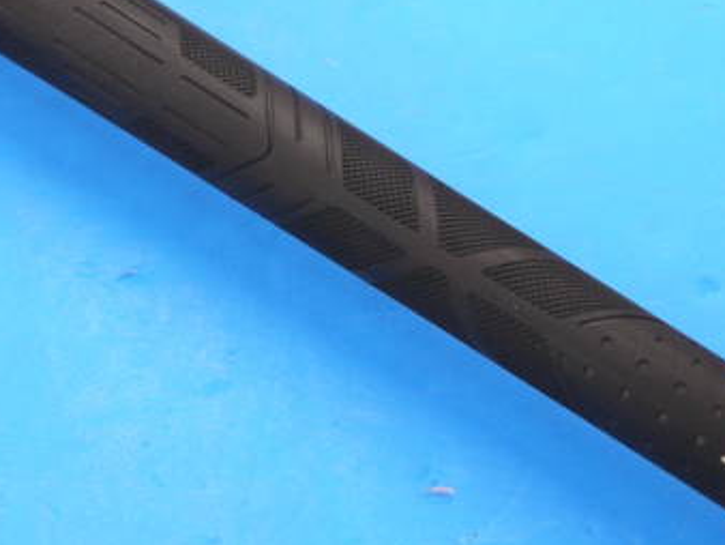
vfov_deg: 9.3
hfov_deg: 12.4
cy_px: 144
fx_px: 3332
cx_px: 275
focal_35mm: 159
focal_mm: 42
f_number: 5.6
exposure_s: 1/80
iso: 800
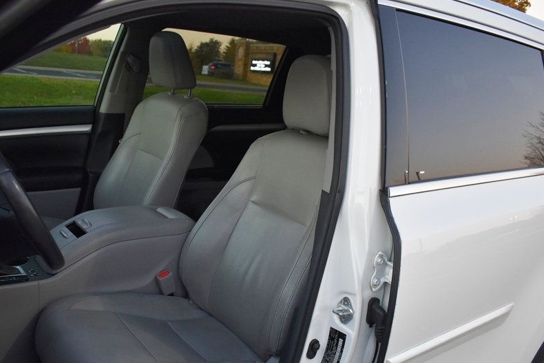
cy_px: 231
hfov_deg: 54.4
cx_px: 266
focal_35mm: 35
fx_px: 529
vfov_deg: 37.6
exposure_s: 1/160
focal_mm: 18
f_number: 3.5
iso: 800
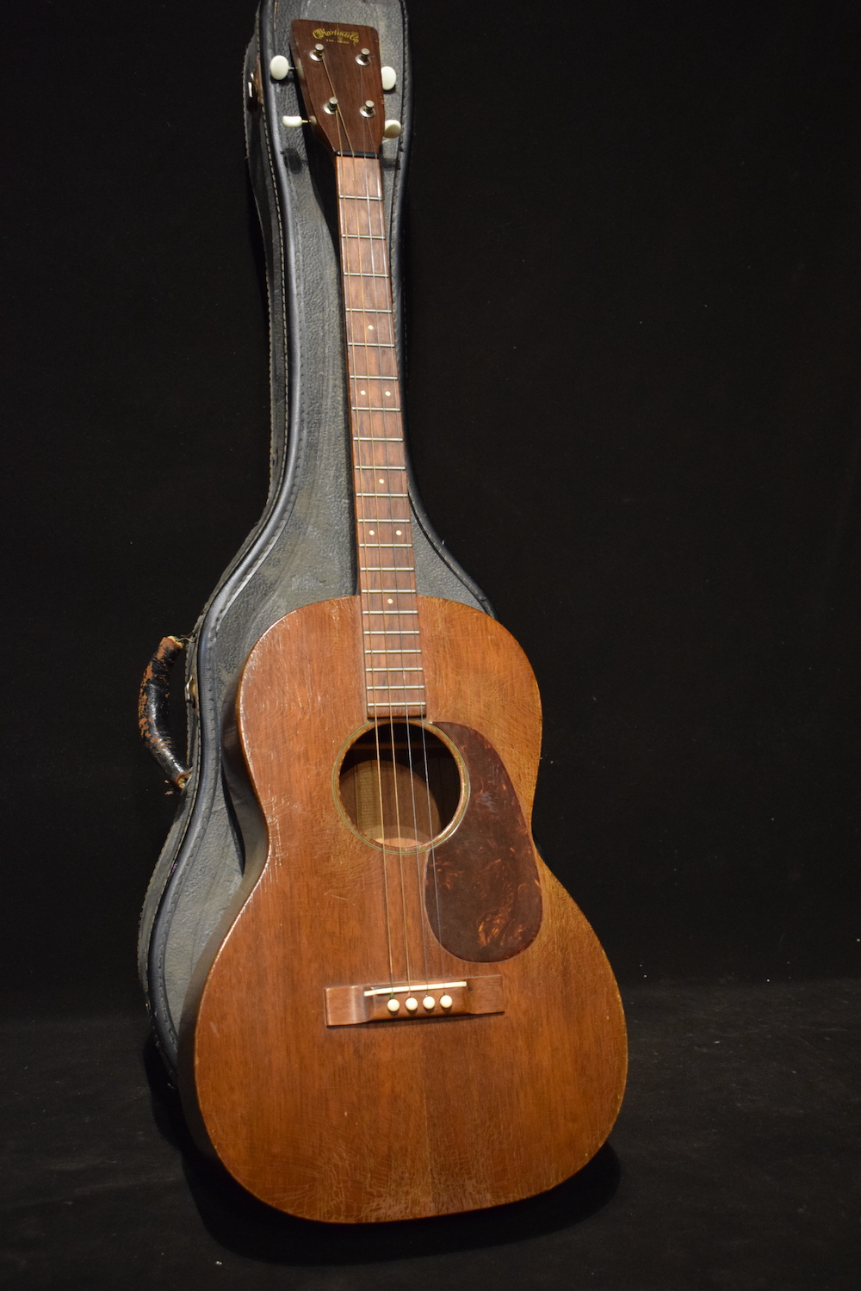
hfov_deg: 30.8
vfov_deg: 45.0
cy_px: 646
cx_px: 430
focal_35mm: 44
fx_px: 1560
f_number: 4.2
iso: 3200
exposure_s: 1/20
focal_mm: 29
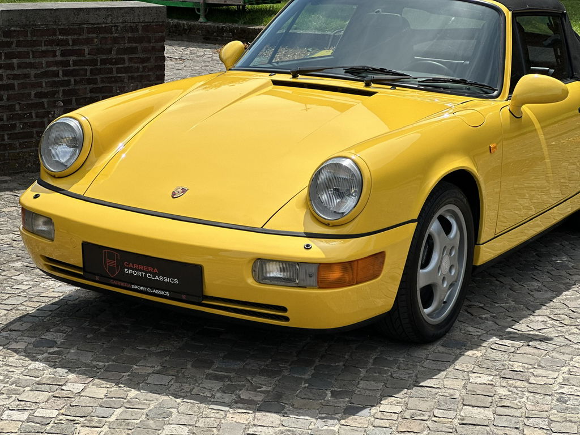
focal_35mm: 77
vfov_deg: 19.1
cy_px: 218
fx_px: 1290
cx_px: 290
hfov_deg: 25.3
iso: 32
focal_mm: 9
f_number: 2.8
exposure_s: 1/919
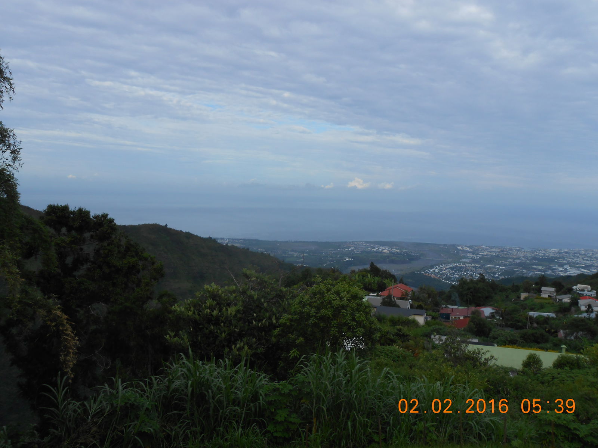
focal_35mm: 34
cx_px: 299
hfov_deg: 54.0
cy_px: 224
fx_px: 587
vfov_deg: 41.8
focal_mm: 6
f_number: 3.9
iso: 80
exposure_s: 1/800
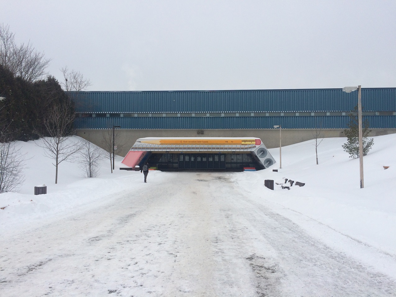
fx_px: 332
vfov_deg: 48.2
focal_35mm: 29
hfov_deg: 61.7
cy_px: 148
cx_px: 198
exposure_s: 1/3165
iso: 32
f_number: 2.2
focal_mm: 4.15
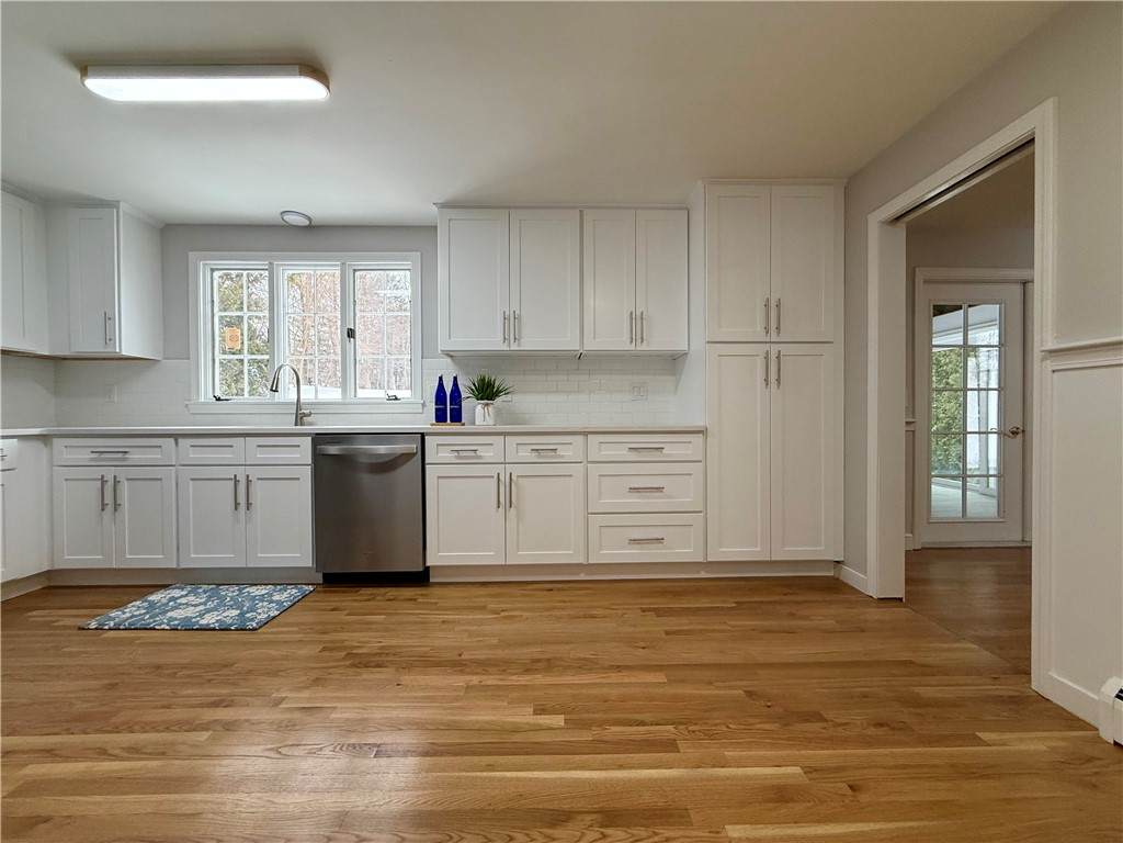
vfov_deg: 85.7
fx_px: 454
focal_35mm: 14
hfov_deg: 102.1
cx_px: 562
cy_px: 422
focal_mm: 2.22
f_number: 2.2
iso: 160
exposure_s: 1/120
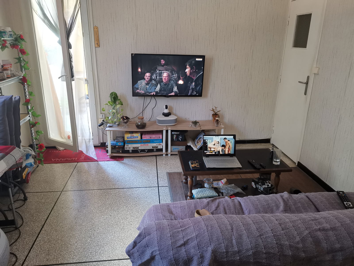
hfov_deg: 65.3
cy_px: 133
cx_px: 177
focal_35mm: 27
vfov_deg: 51.4
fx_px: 276
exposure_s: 1/50
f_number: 1.8
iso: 500
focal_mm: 5.58
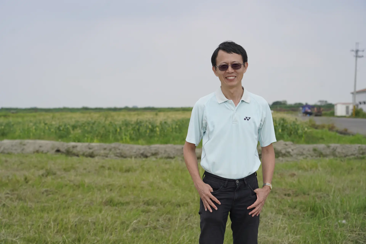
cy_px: 122
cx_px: 183
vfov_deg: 24.2
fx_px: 569
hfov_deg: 35.6
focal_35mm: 56
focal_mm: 56
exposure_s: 1/500
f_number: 4.5
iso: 100
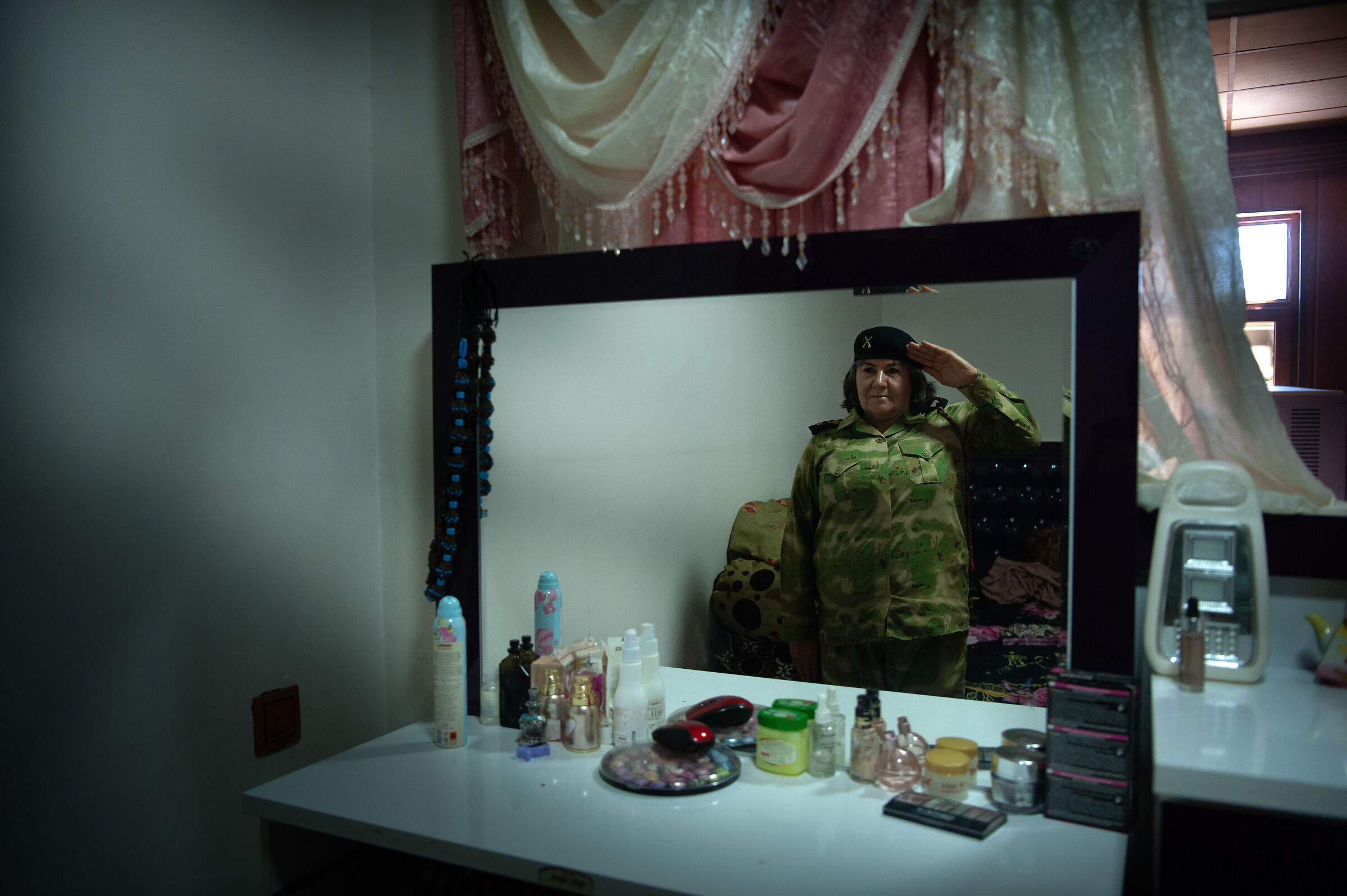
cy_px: 448
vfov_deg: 44.9
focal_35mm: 29
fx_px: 1084
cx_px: 674
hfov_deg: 63.7
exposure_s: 1/160
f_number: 2.8
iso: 1250
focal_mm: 29
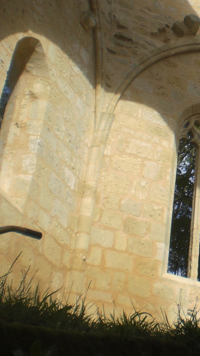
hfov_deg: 15.7
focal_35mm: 72
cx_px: 278
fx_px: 678
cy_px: 163
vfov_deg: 29.3
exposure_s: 1/320
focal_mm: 6.3
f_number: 4.4
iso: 50
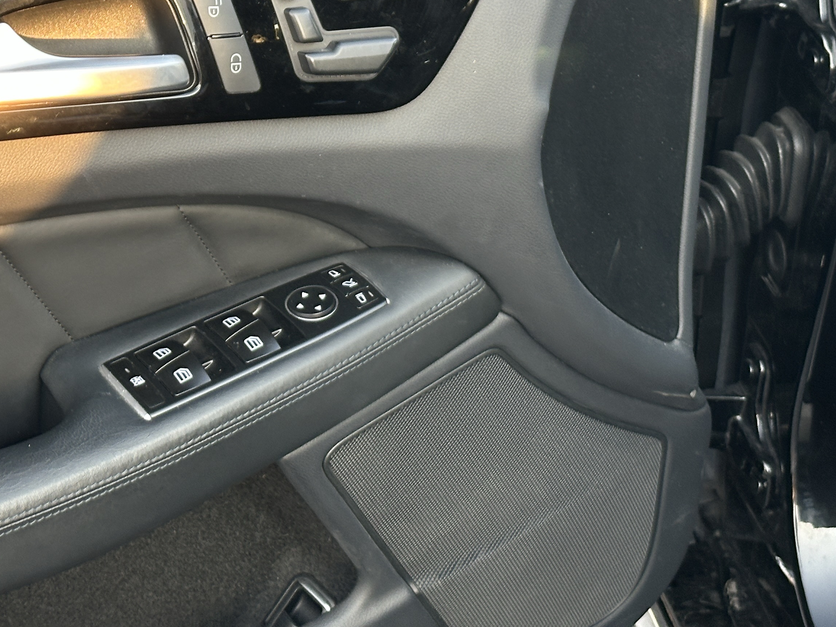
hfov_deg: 23.2
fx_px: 2029
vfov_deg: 17.4
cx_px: 262
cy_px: 81
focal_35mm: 84
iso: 80
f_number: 1.78
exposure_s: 1/60
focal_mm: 6.86
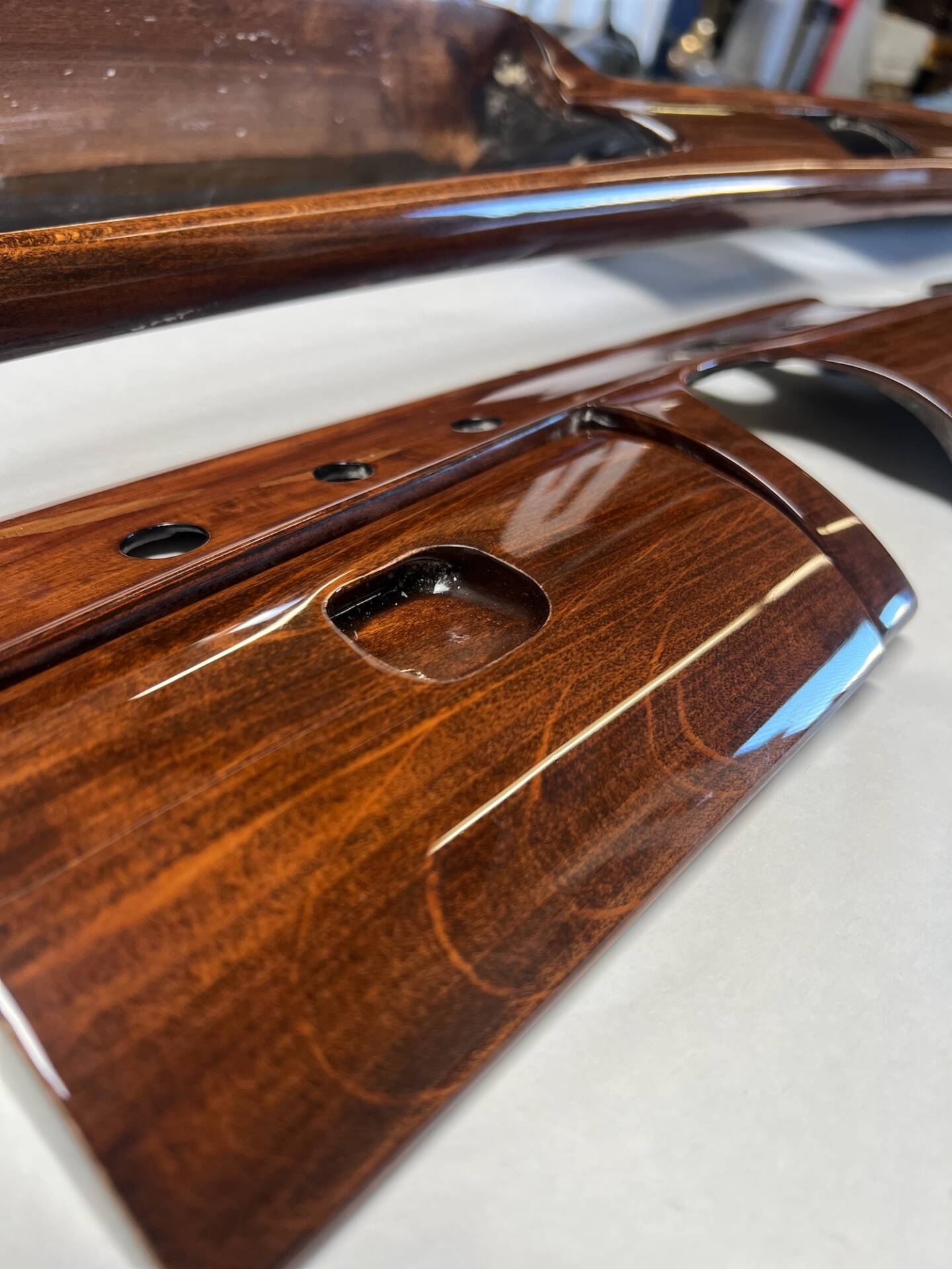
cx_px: 476
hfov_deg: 53.1
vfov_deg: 67.3
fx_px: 953
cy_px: 634
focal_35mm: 26
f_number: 1.5
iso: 100
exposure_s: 1/120
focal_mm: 5.7
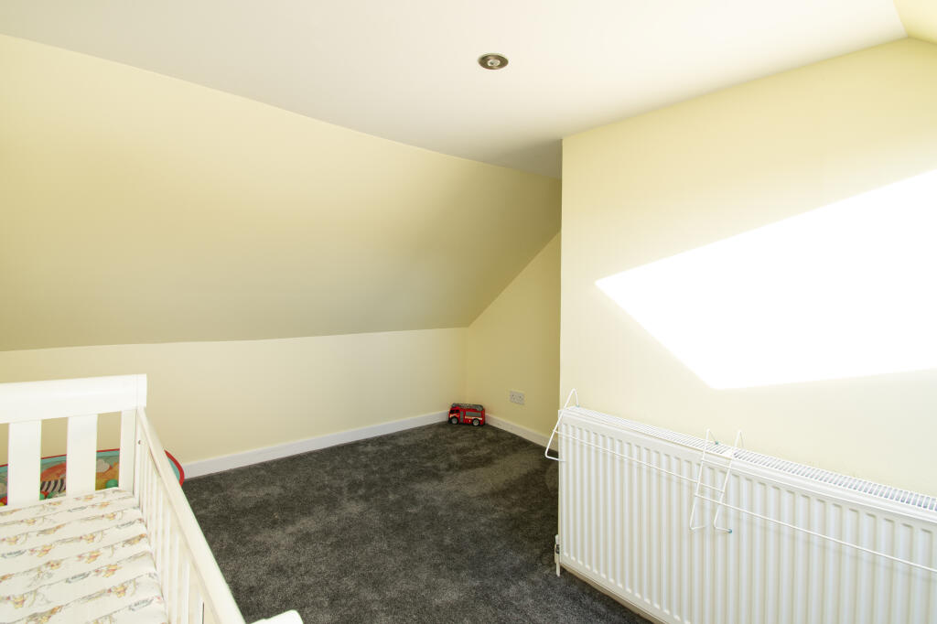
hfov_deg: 100.4
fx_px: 390
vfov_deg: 77.3
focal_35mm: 15
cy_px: 312
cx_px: 468
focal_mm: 10
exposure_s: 1/25
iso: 250
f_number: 9
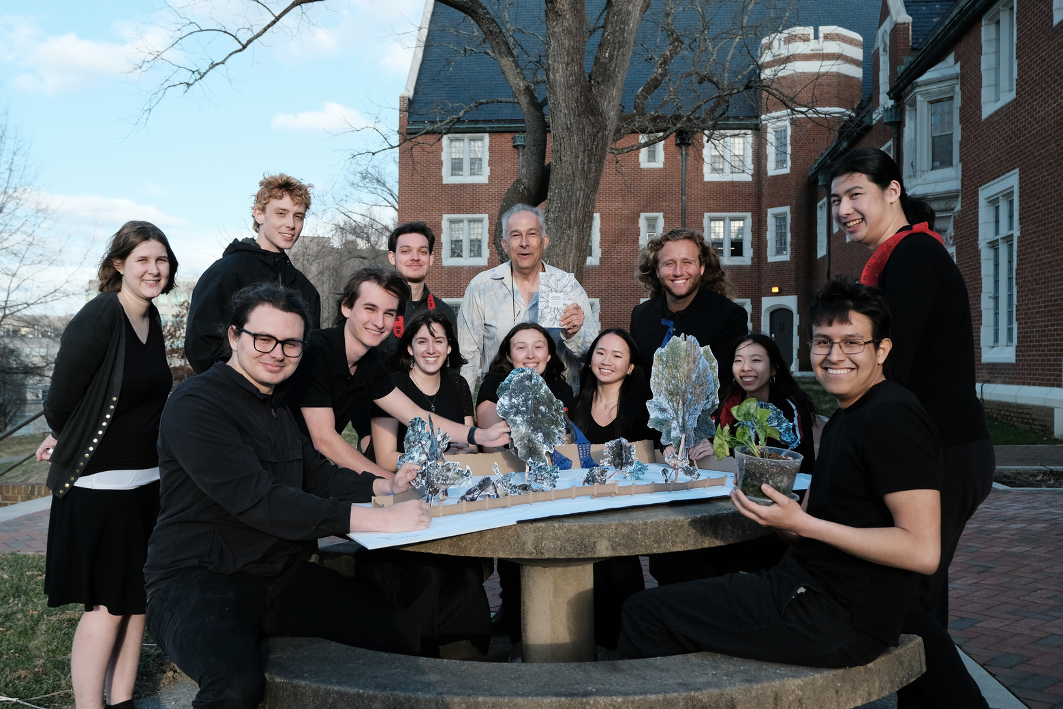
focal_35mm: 35
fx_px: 1033
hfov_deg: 54.4
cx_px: 532
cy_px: 354
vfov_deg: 37.9
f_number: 4.4
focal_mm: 23.5
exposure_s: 1/1700
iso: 1000
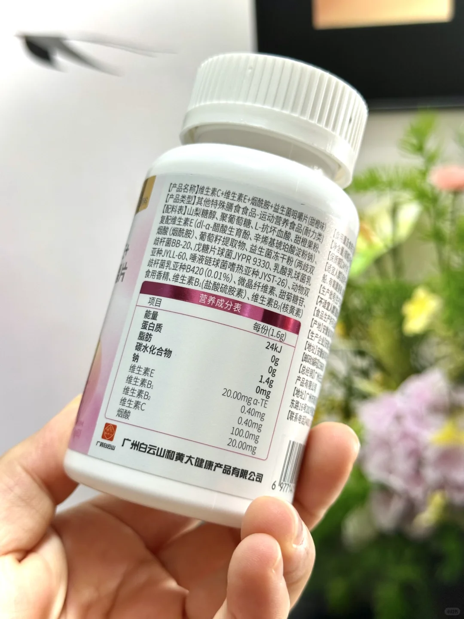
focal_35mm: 48
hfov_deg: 30.3
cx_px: 232
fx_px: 858
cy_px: 310
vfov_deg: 39.7
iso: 100
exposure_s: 1/60
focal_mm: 6.86
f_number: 1.78
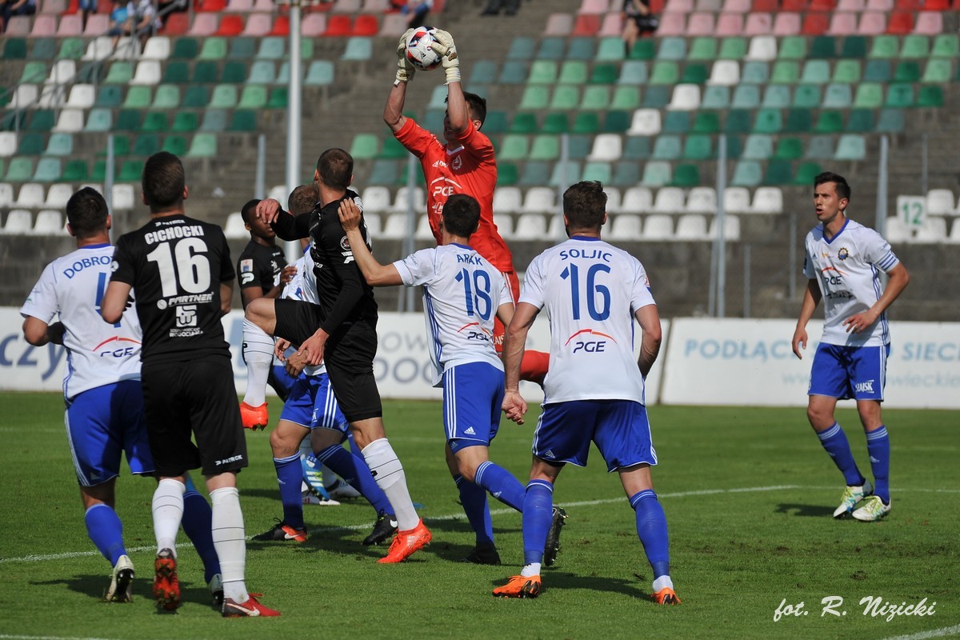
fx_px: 5333
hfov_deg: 10.3
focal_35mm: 200
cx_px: 480
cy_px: 320
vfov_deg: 6.9
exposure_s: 1/8000
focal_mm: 200
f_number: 4
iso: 400
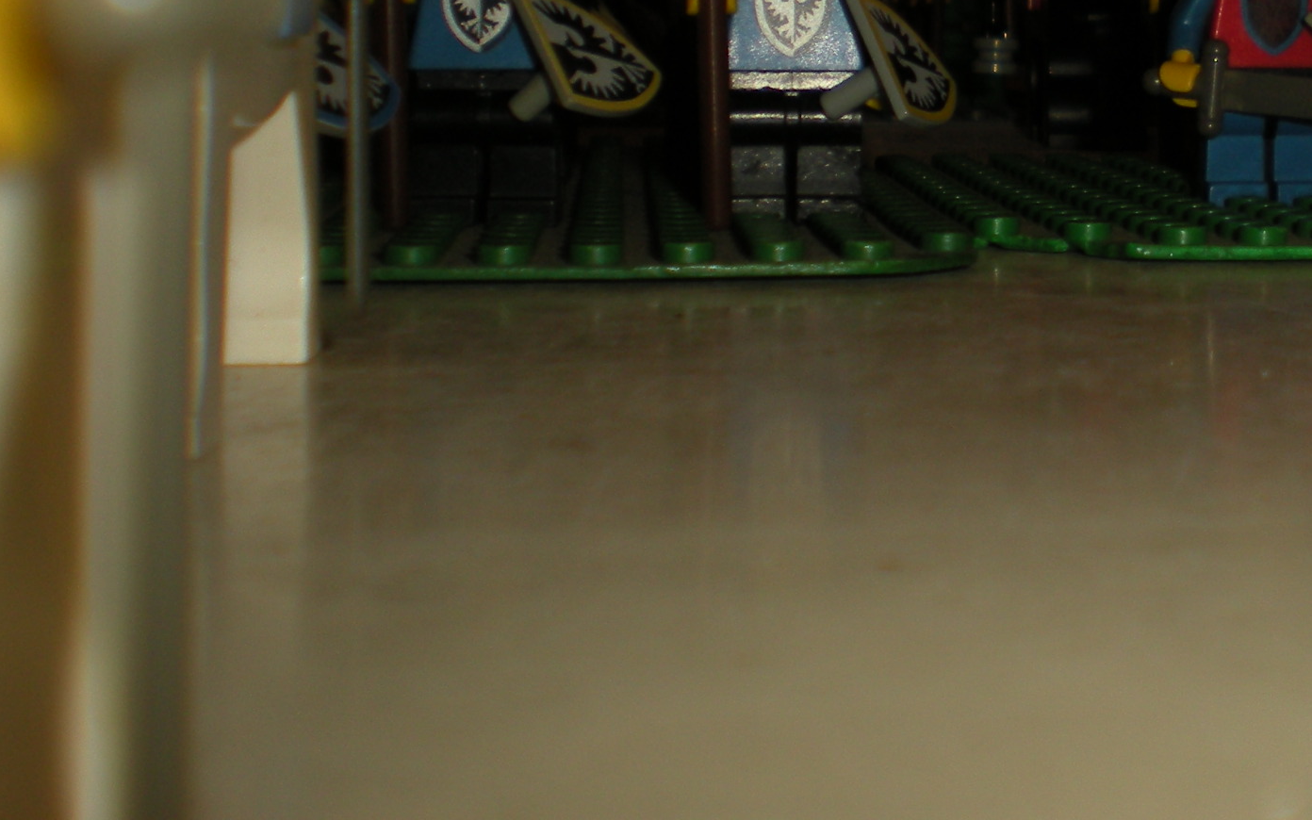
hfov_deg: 26.5
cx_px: 1188
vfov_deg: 16.9
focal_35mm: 75
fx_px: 2682
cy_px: -43
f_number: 3.1
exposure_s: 1/60
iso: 64
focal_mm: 6.3
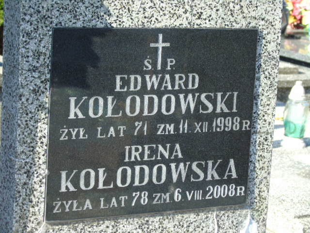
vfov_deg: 12.0
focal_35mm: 124
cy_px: 116
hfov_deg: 15.9
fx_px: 1110
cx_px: 155
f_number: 4.6
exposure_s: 1/125
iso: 80
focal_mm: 22
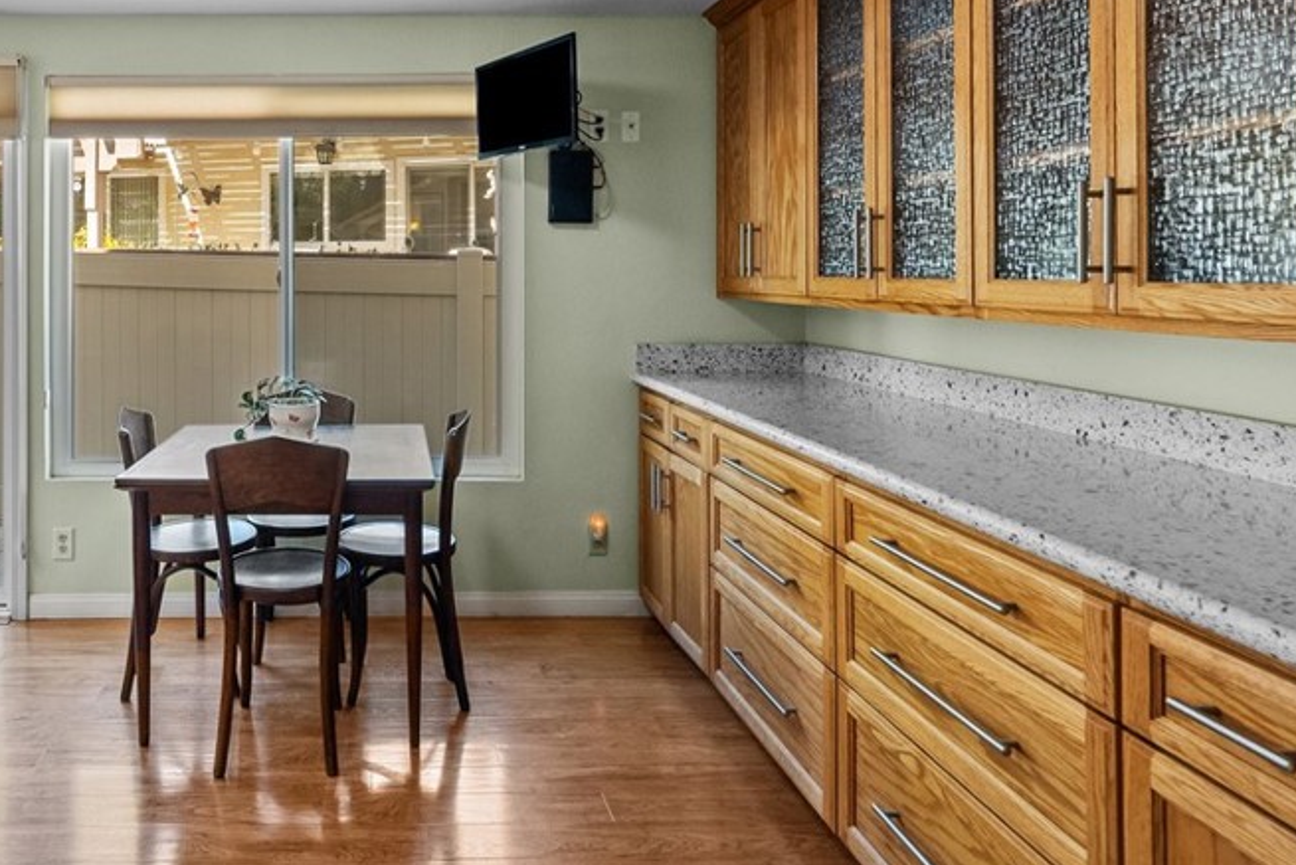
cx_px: 368
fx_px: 900
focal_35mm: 25
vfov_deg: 49.8
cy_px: 246
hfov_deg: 68.1
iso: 2000
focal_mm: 16
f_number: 8
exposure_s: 1/10
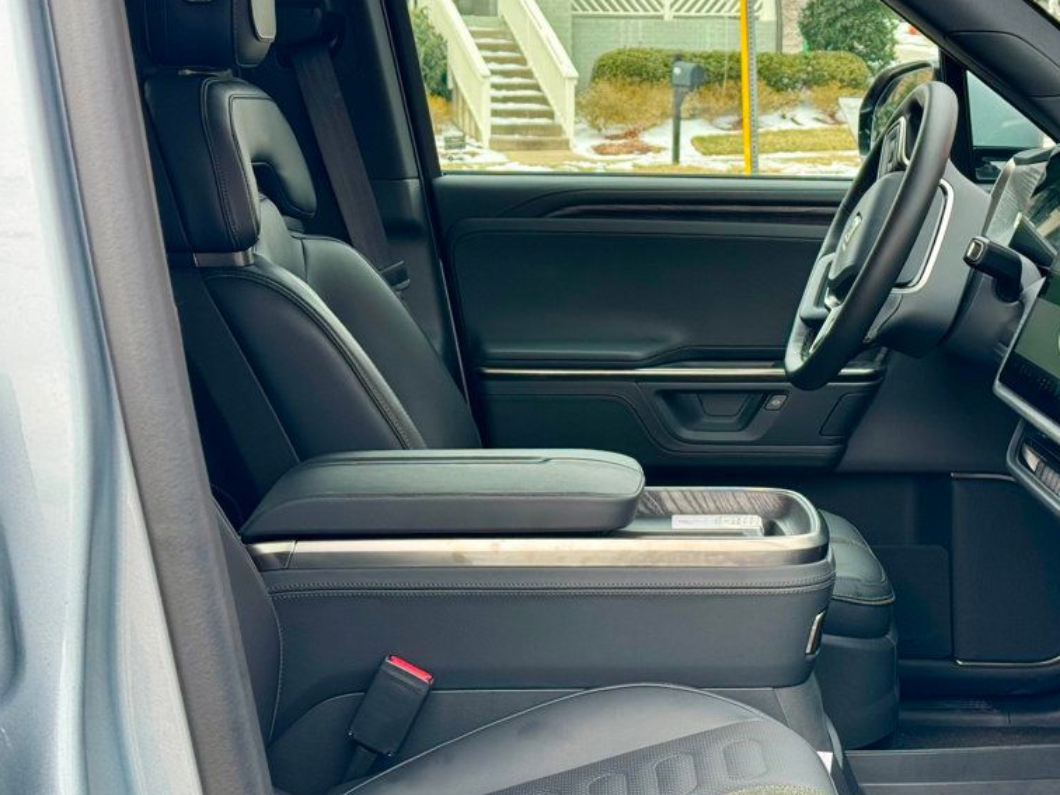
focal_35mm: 65
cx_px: 635
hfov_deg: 29.7
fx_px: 1990
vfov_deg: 22.6
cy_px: 358
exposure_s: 1/442
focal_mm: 6.76
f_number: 1.78
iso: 64
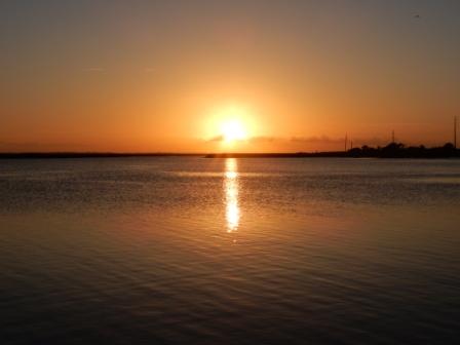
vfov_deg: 24.4
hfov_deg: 32.2
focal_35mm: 60
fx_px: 797
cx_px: 230
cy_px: 172
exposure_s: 1/1600
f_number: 4.5
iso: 125
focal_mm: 10.7
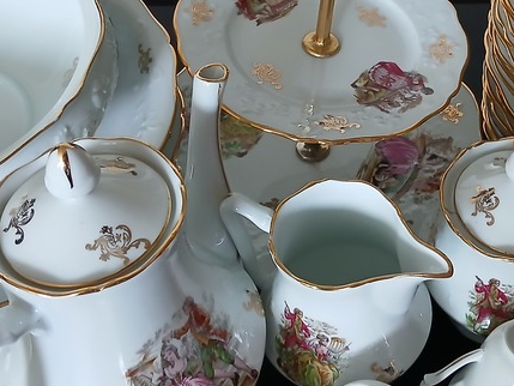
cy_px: 74
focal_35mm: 62
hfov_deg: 30.5
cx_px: 400
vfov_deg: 23.3
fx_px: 921
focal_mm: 3.98
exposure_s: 1/33.3
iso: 320
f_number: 1.8
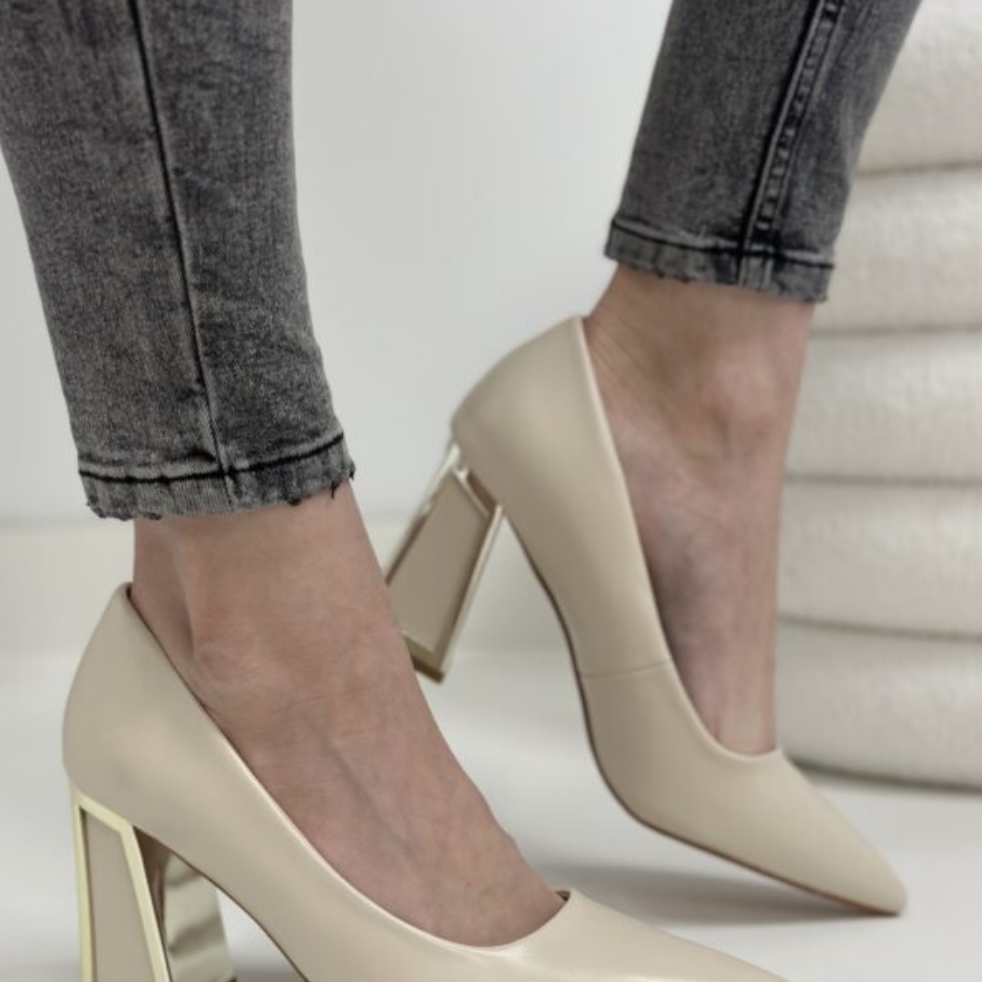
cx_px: 493
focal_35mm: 57
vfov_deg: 29.8
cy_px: 650
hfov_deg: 30.0
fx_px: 1829
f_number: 1.78
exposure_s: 1/100
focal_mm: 6.86
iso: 125
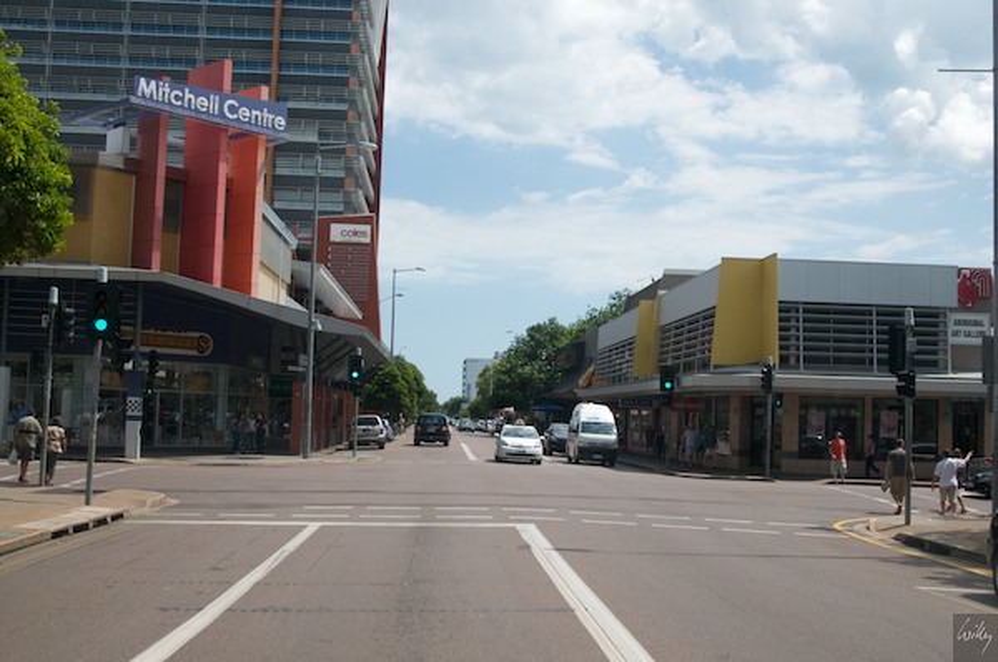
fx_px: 1162
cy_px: 331
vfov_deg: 31.8
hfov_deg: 46.5
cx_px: 499
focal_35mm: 42
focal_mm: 28
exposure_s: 1/500
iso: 320
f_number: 11
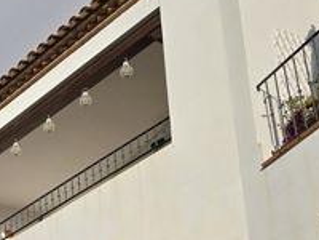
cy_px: 374
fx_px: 746
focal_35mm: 81
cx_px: -79
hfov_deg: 22.0
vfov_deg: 16.4
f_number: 1.7
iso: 12
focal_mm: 6.3
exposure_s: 1/1044
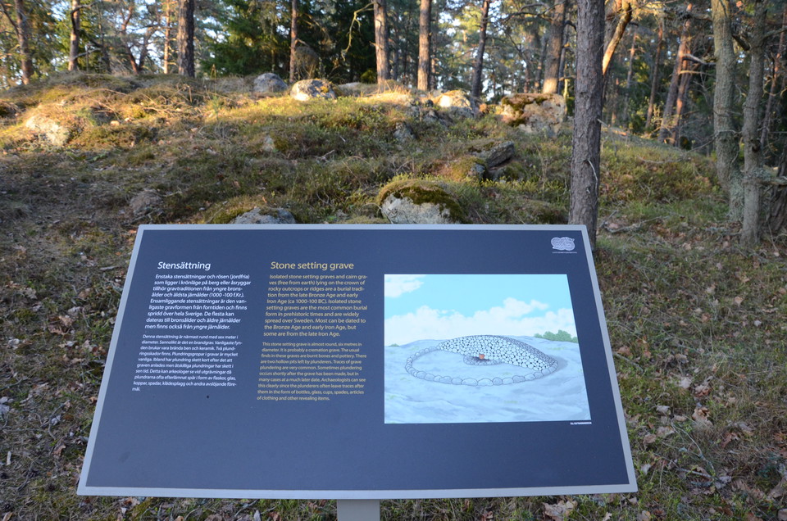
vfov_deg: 47.7
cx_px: 394
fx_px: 589
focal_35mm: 27
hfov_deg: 67.5
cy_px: 260
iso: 800
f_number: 5
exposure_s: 1/100
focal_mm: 18
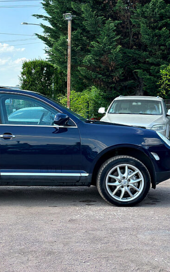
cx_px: 19
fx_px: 511
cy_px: 135
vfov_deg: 29.8
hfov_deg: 18.6
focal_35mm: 69
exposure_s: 1/2160
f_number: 1.78
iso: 80
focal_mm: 6.86
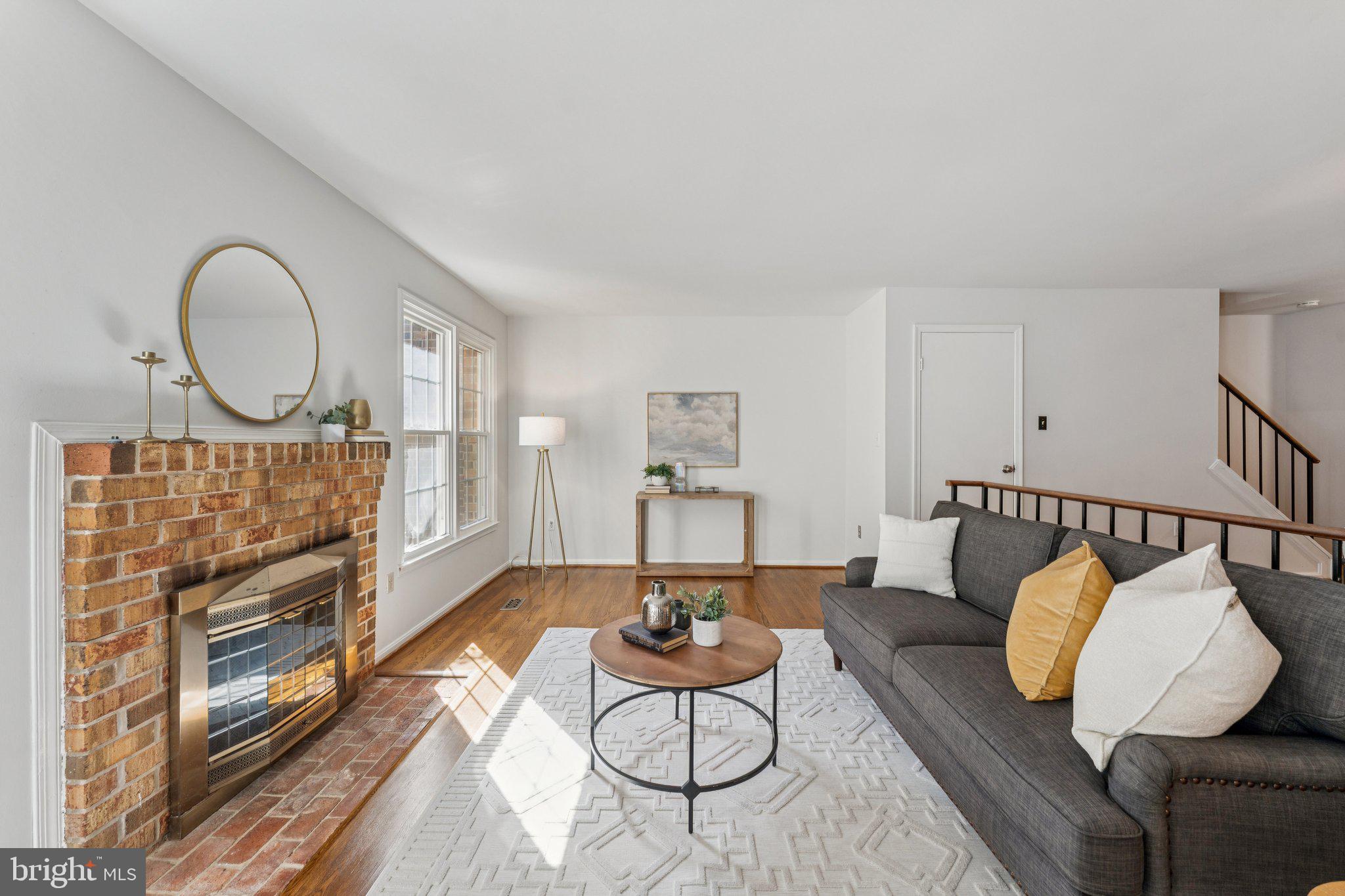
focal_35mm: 14
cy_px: 448
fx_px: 523
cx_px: 672
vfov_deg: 81.2
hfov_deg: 104.3
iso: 200
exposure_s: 1/15
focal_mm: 14
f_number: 8
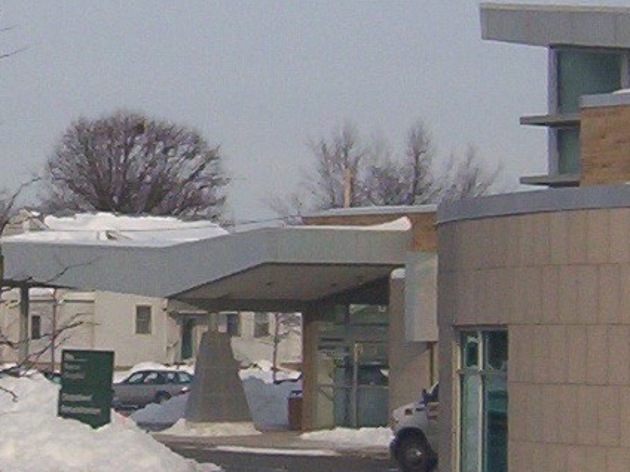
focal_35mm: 139
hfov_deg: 13.8
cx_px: -123
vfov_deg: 10.7
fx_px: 2530
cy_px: 245
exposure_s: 1/1701
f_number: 5.24
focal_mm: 5.54
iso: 100
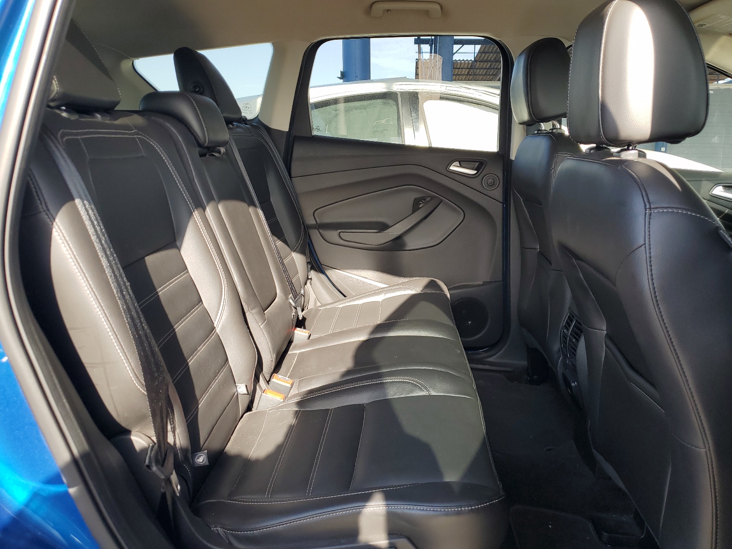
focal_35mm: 26
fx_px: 550
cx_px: 366
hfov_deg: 67.3
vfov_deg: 53.1
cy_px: 274
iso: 50
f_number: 1.5
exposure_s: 1/312
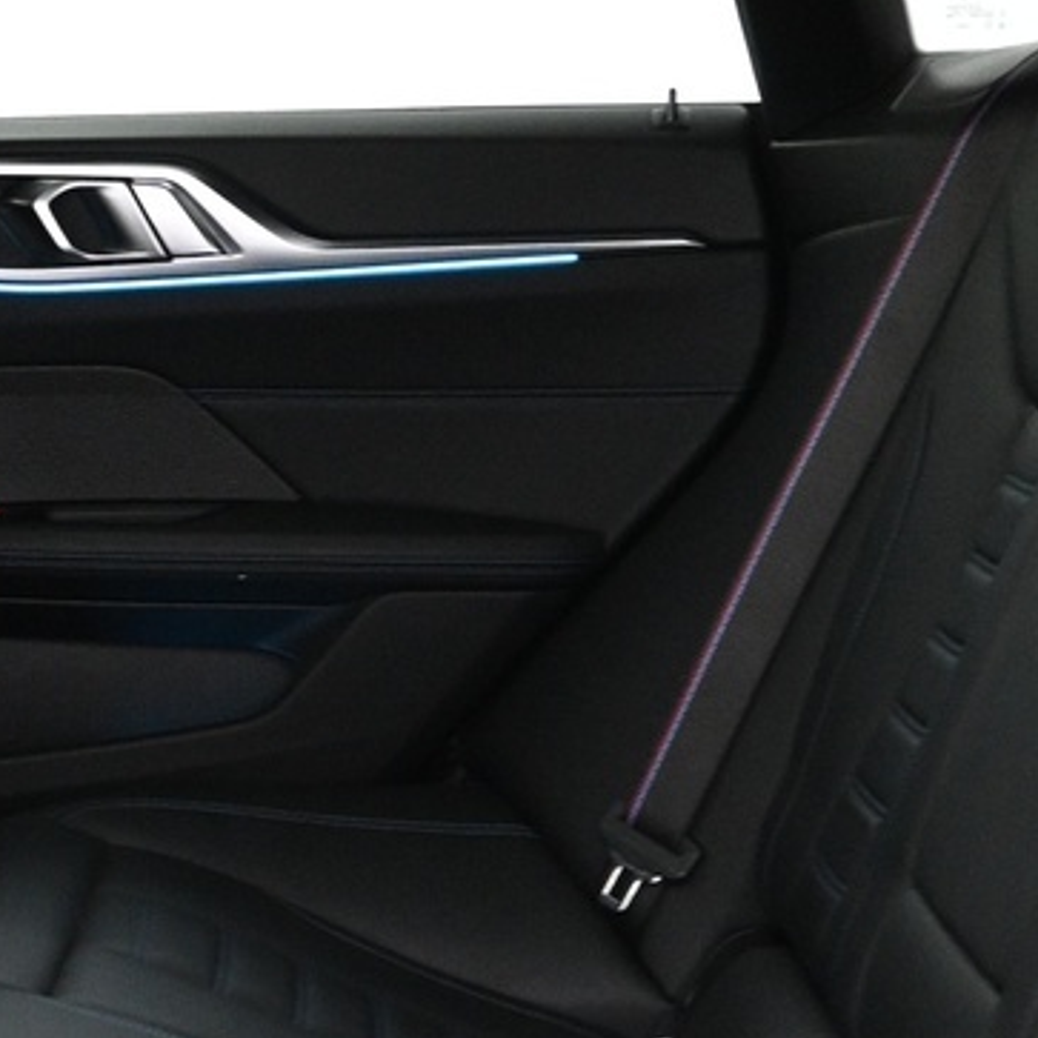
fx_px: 3087
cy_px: 555
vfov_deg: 19.1
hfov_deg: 18.6
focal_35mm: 91
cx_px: -9
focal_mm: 16
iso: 1600
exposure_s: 1/10
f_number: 3.5
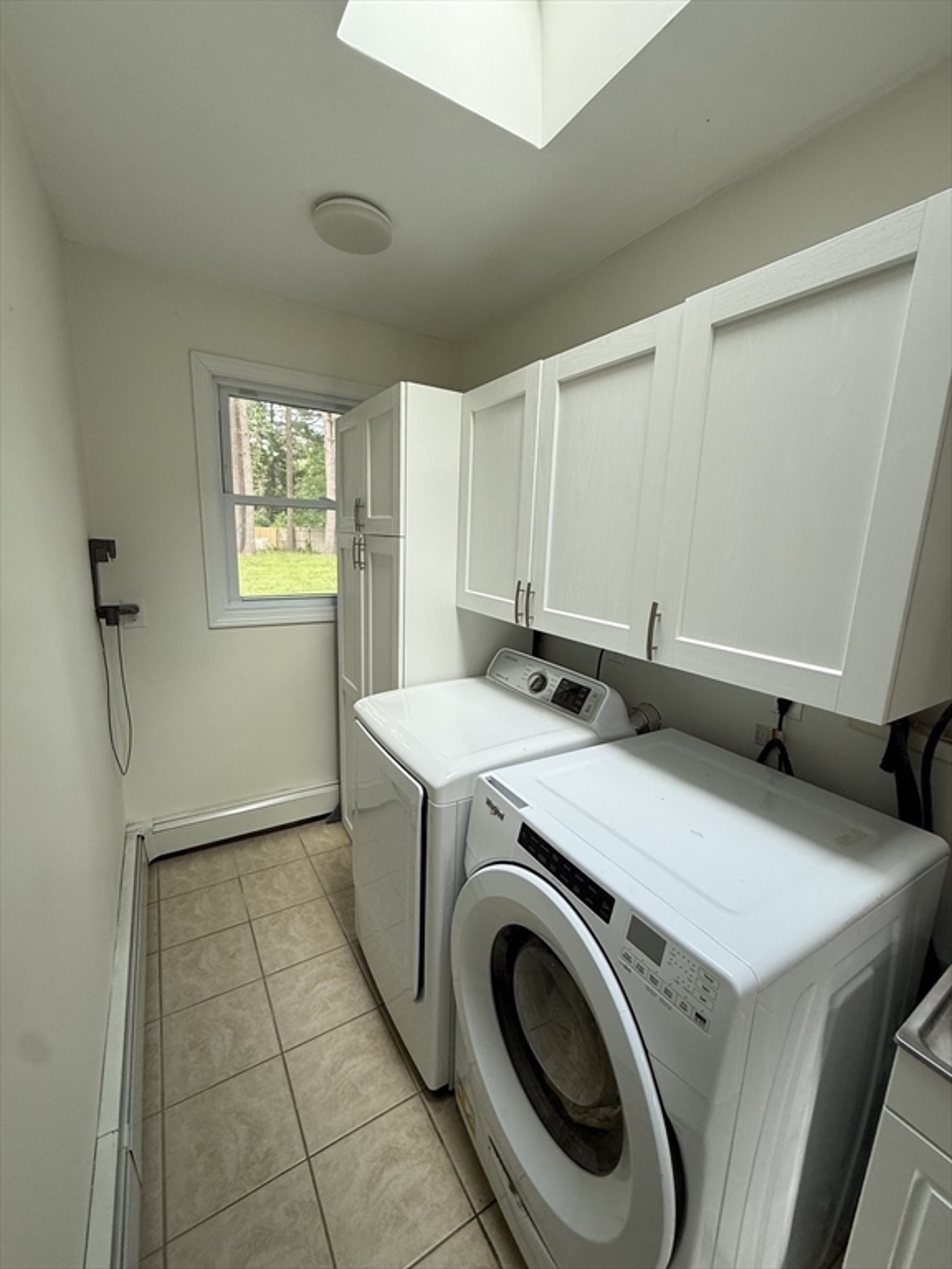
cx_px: 476
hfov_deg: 85.7
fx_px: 513
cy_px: 634
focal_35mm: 14
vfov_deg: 102.1
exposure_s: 1/99
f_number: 2.2
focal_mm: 2.22
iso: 100
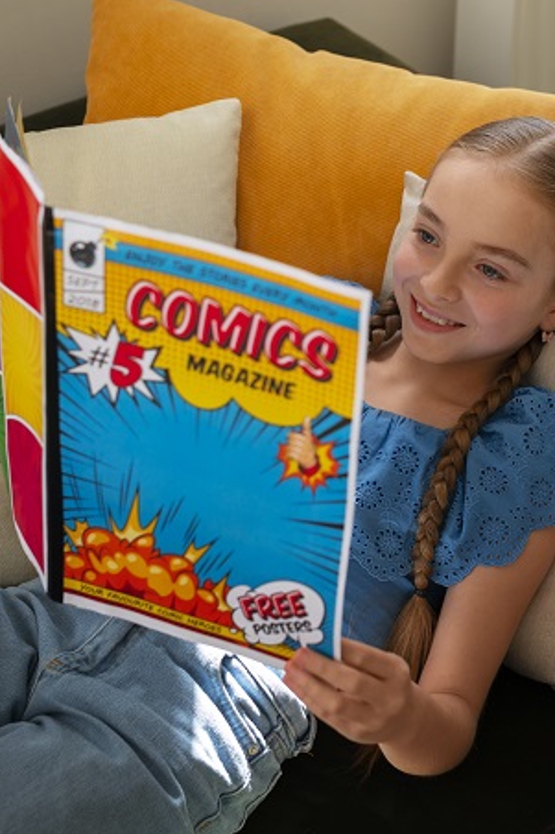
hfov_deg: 17.9
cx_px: 363
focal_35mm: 76
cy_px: 416
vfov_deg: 26.7
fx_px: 1759
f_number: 3.5
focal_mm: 50
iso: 250
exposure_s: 1/160
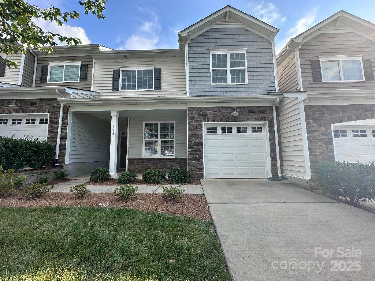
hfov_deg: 102.1
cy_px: 140
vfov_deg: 85.7
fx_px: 152
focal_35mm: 14
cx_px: 188
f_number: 2.2
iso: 40
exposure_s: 1/561
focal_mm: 2.22
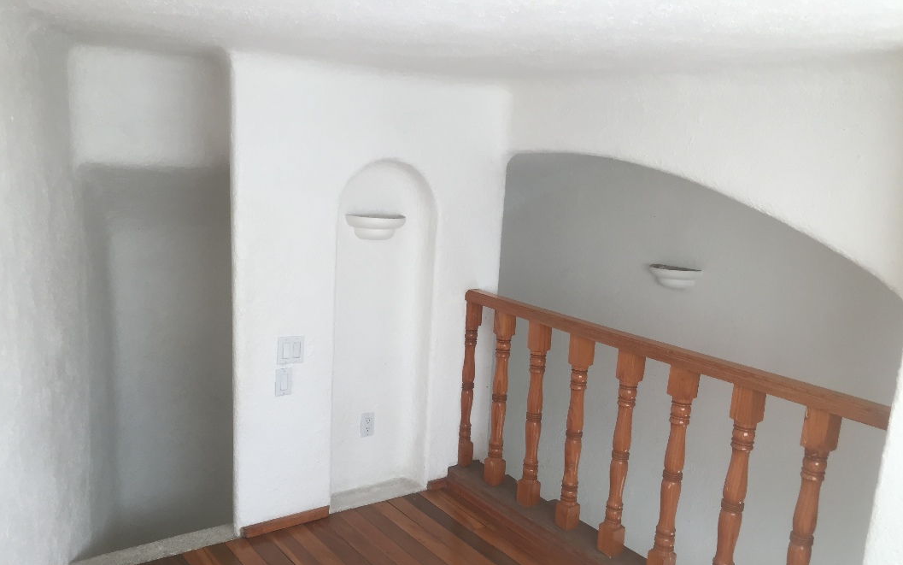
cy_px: 341
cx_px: 449
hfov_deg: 61.2
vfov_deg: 40.4
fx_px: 763
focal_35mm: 31
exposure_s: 1/40
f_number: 2.2
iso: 32
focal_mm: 4.15
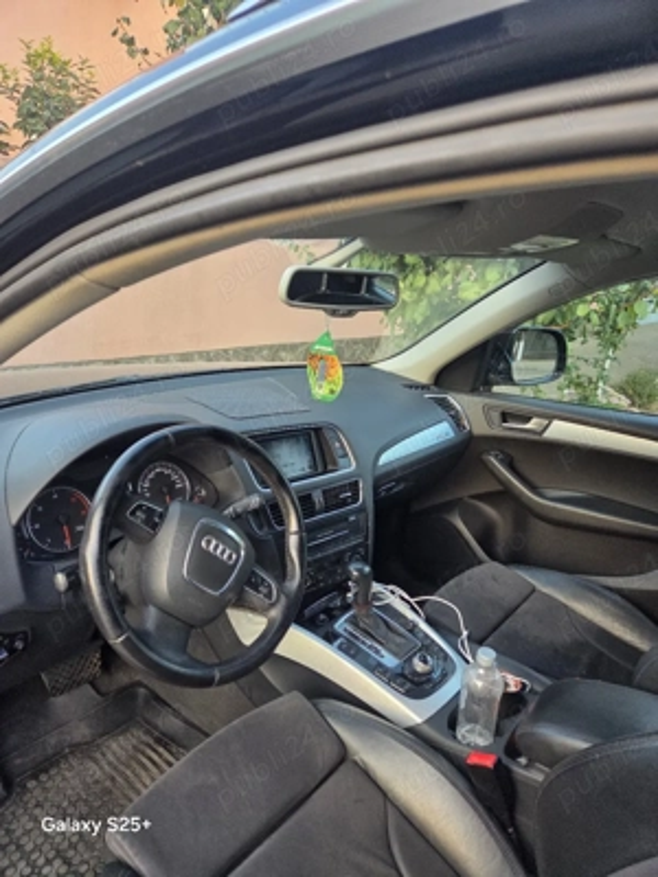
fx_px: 583
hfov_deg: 58.9
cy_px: 438
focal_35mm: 23
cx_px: 329
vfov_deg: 73.9
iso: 200
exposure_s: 1/182
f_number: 1.8
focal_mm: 5.4
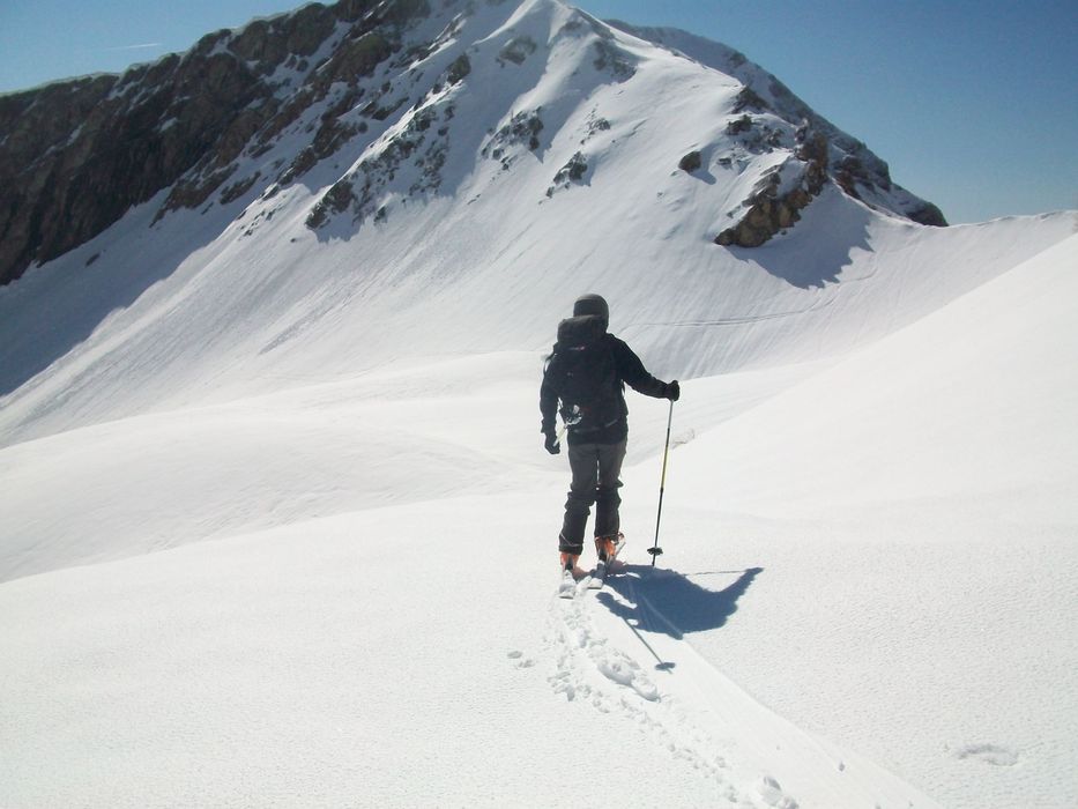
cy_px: 404
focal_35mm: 34
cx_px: 539
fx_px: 1059
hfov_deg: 54.0
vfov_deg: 41.8
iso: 80
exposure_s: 1/1401
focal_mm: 5.7
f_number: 5.5
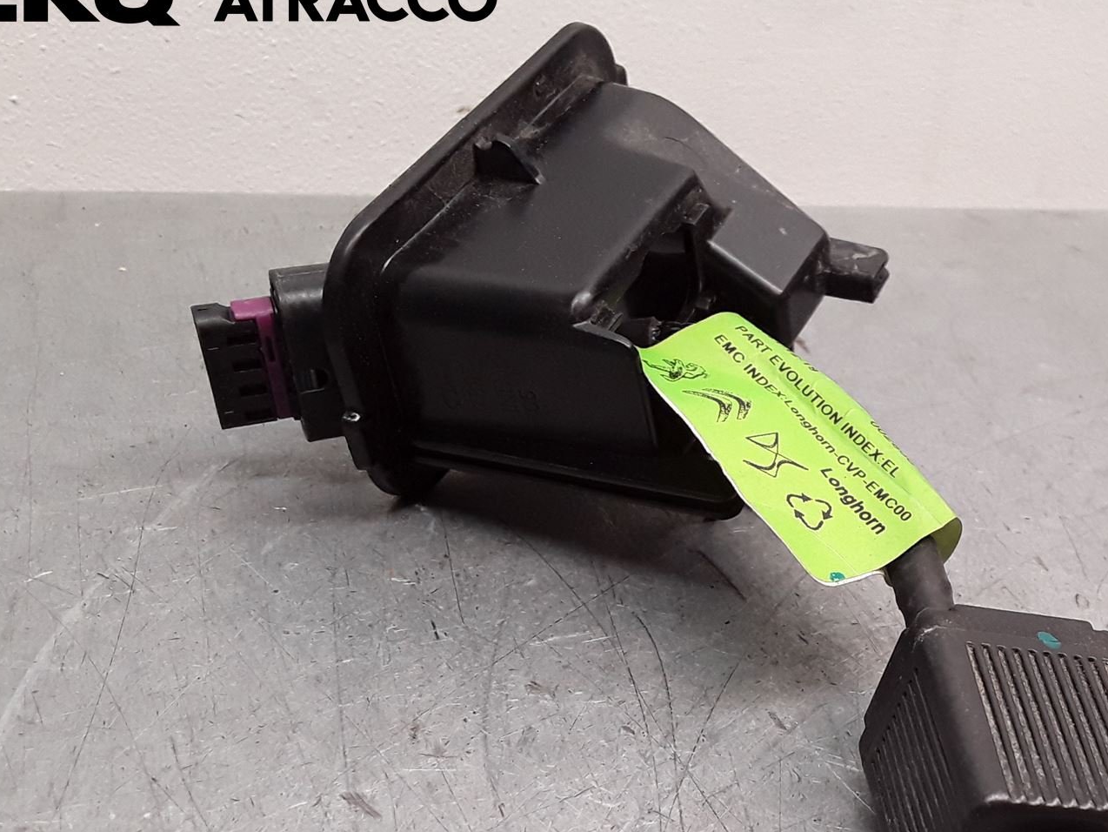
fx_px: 1441
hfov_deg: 40.7
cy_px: 638
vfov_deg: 31.5
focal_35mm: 45
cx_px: 853
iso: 100
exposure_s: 1/100
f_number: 1.9
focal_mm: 2.91
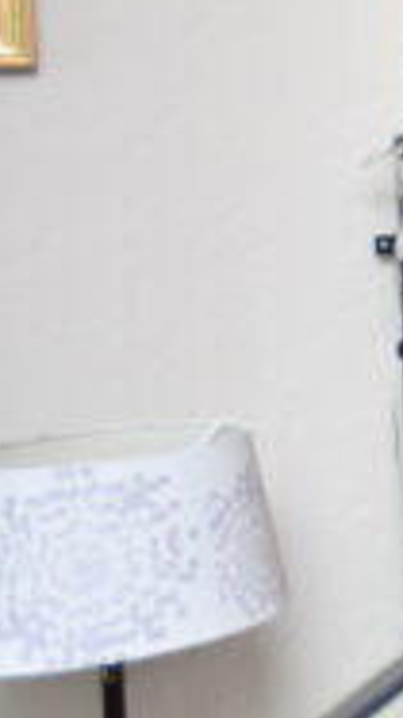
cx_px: 1904
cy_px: 125
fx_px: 1636
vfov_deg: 24.3
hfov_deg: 6.8
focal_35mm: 86
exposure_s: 1/60
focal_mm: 10
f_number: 4
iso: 400
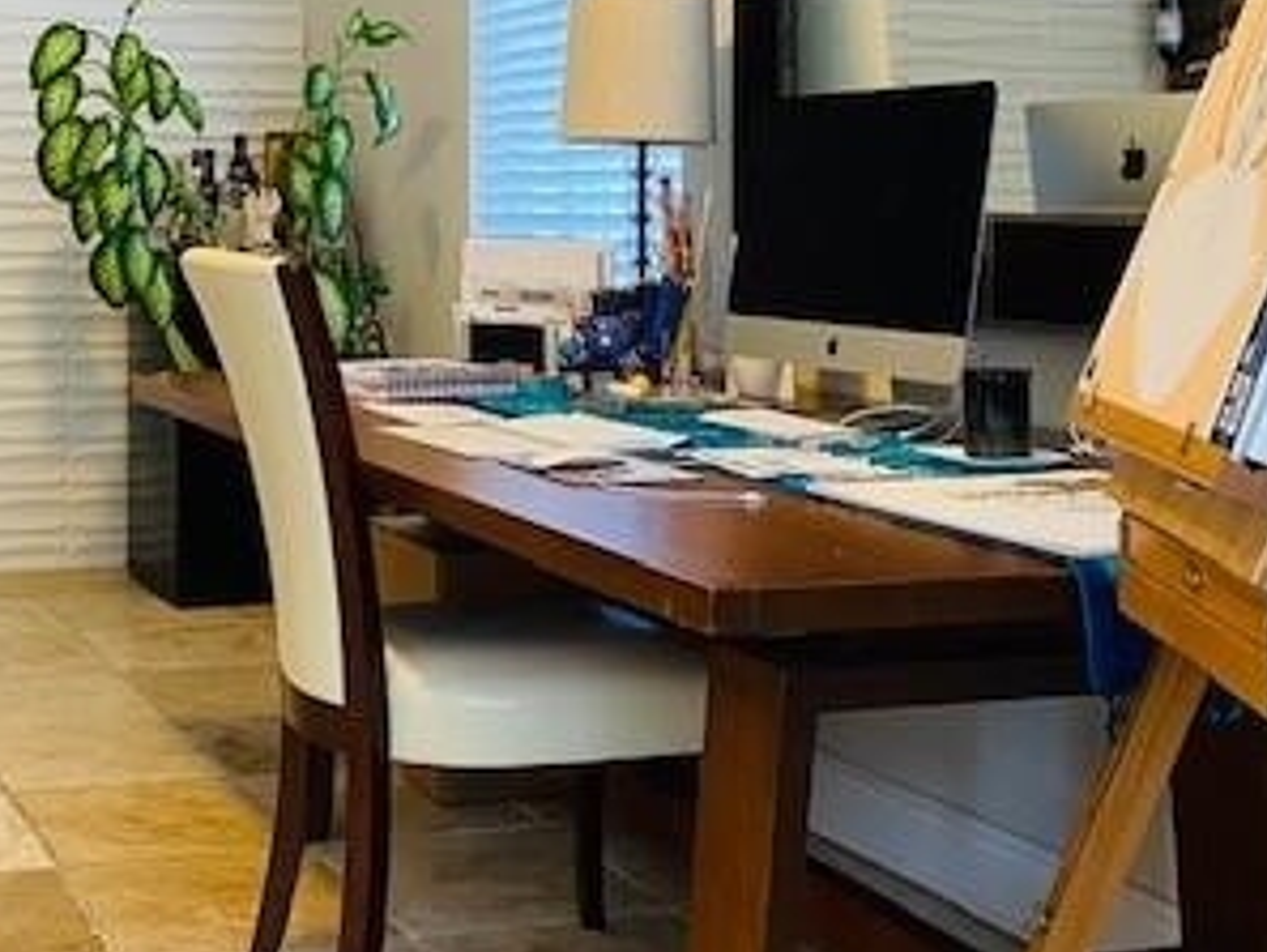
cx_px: 90
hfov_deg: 32.4
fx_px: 2051
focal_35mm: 56
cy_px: 218
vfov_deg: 25.7
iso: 160
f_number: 1.8
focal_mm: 4.25
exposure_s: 1/60
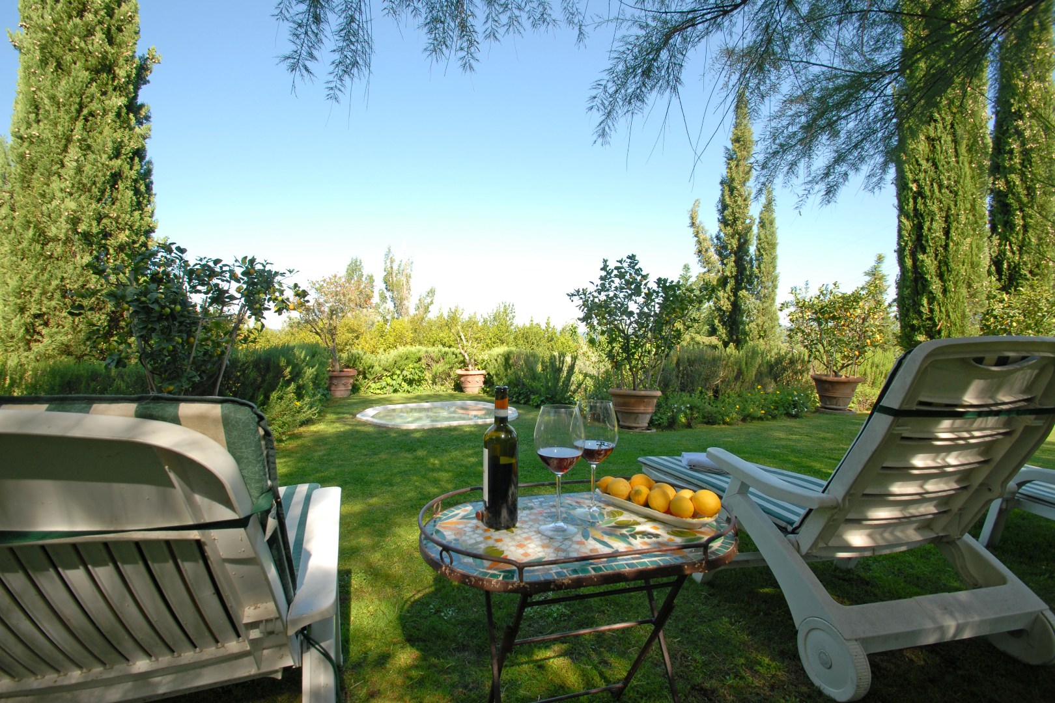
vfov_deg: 77.3
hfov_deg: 100.4
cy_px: 352
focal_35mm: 15
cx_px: 528
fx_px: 440
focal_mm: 10
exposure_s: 1/60
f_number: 8
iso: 100
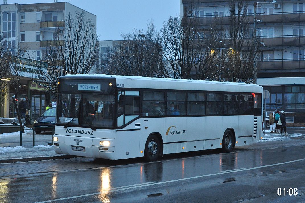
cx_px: 152
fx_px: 635
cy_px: 102
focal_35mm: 75
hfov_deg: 27.0
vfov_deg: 18.1
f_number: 5
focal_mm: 50
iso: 1600
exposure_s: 1/80
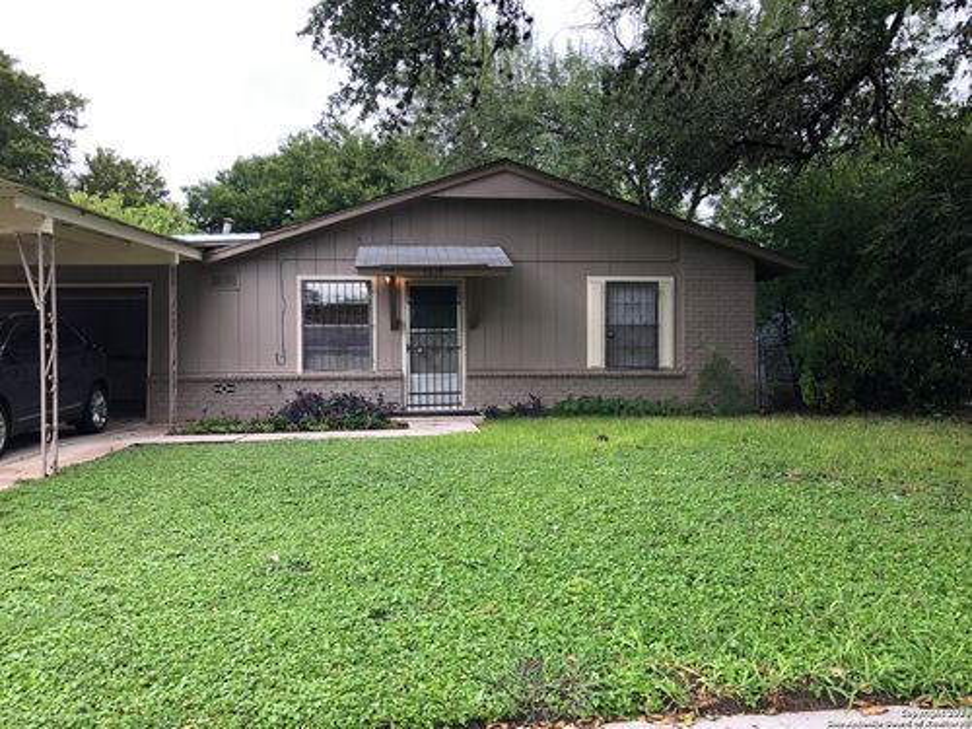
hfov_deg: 63.4
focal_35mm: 28
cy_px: 364
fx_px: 786
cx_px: 486
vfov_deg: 49.7
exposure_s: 1/120
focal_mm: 4
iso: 50
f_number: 1.8
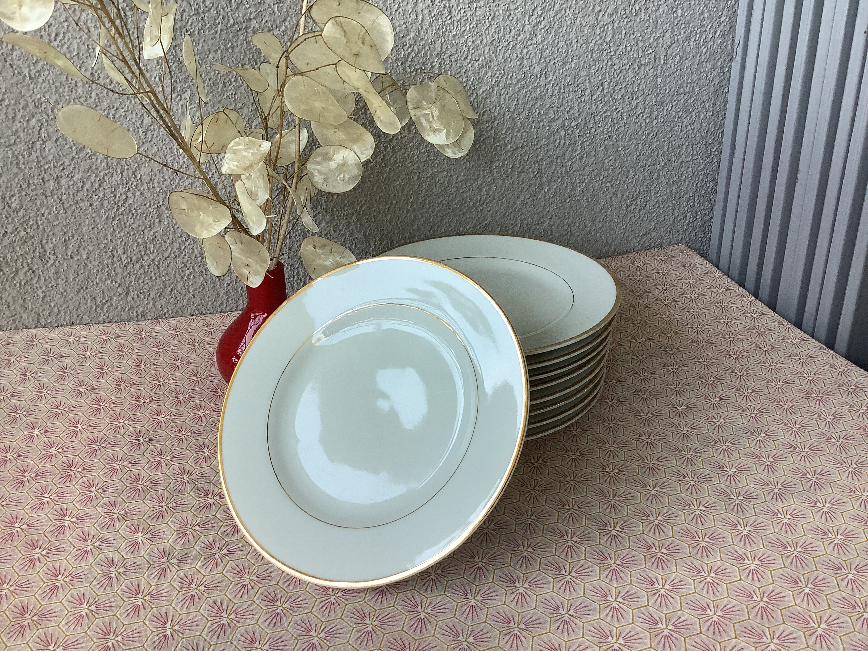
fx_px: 777
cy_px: 326
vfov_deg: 45.4
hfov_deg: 58.4
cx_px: 434
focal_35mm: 31
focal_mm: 3.3
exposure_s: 1/120
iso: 50
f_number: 2.4
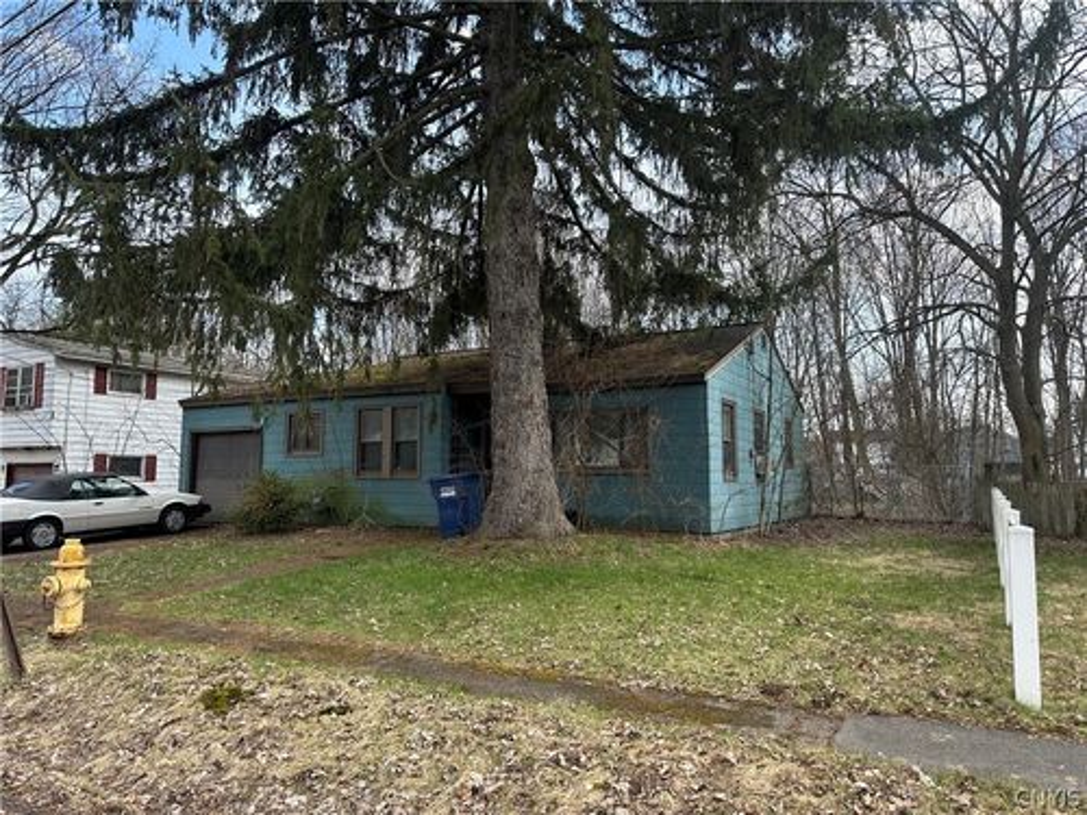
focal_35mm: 24
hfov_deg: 71.6
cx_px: 544
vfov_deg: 56.8
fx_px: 754
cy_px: 408
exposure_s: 1/745
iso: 80
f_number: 1.78
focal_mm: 6.86
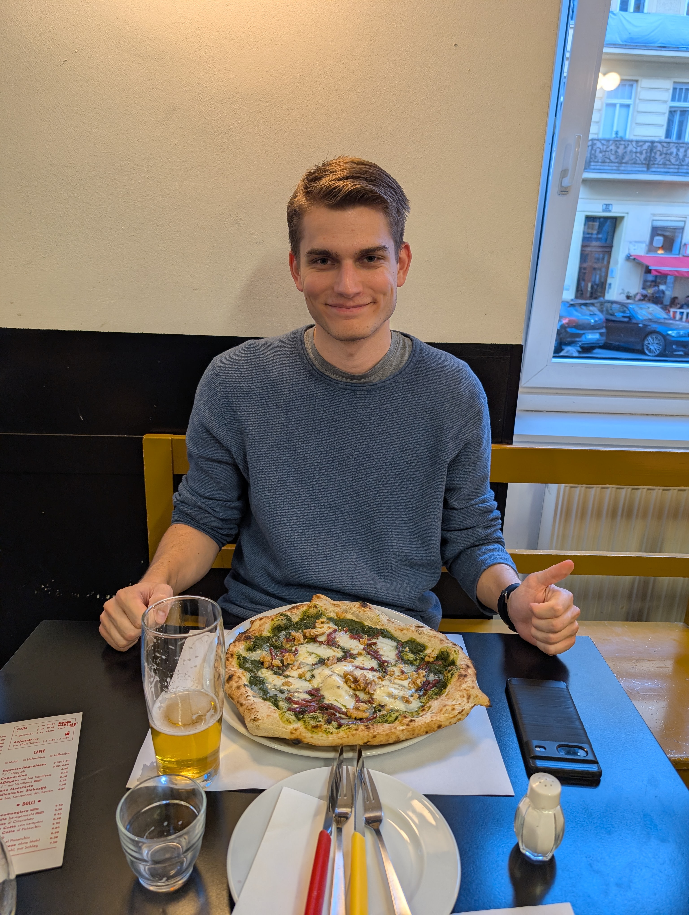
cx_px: 344
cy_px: 458
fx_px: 635
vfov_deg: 71.5
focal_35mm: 24
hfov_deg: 56.9
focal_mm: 6.9
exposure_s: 1/100
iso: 136
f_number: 1.68
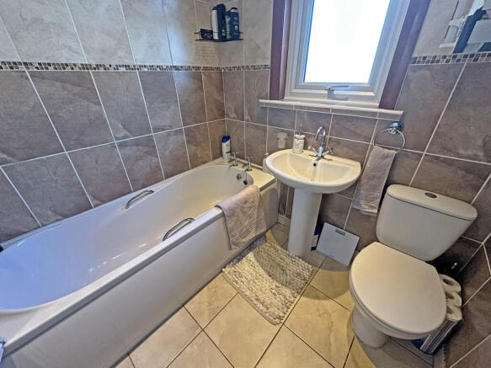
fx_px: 199
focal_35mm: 14
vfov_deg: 85.7
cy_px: 184
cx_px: 246
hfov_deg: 102.1
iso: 250
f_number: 2.2
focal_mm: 2.22
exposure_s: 1/100
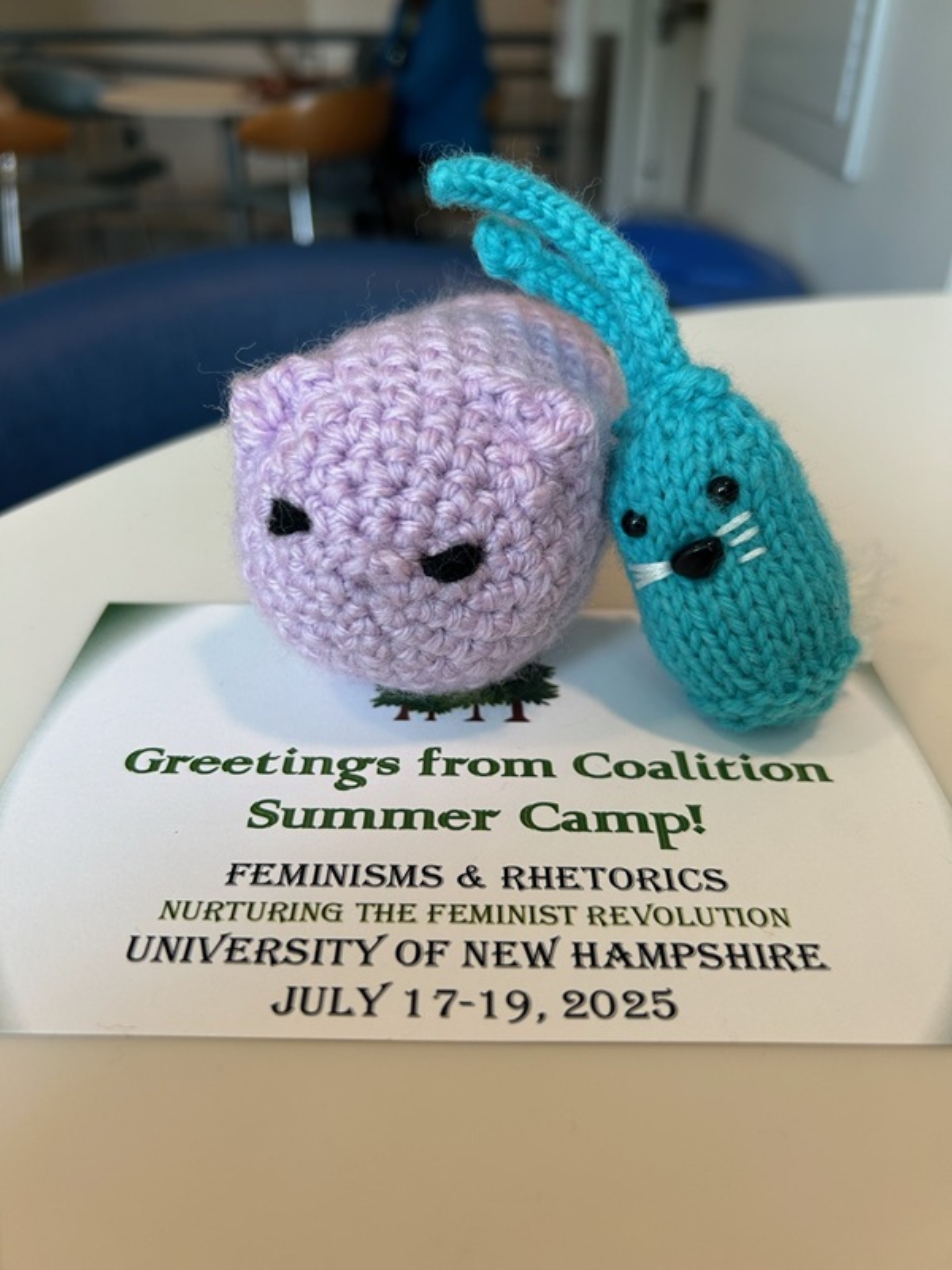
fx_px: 953
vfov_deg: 67.3
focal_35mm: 26
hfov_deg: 53.1
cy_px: 635
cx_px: 476
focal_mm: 5.7
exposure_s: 1/163
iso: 40
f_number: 1.5
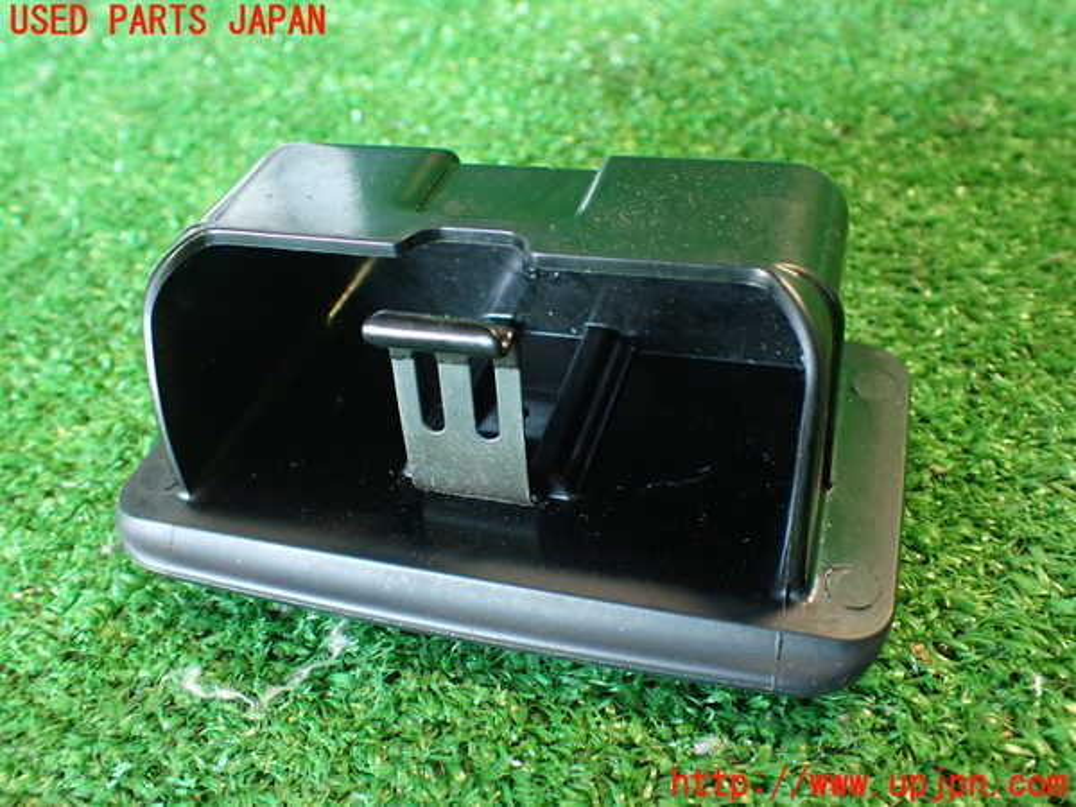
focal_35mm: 32
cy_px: 404
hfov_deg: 56.8
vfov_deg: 44.2
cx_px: 538
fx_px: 995
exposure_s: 1/30
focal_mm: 5.79
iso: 500
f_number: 2.4
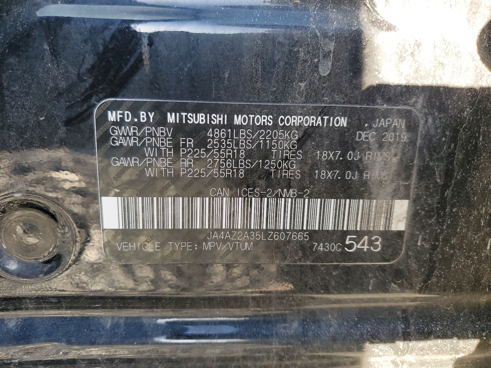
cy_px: 184
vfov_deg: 53.1
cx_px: 246
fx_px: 369
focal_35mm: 26
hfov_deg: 67.3
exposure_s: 1/143
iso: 50
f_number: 1.5
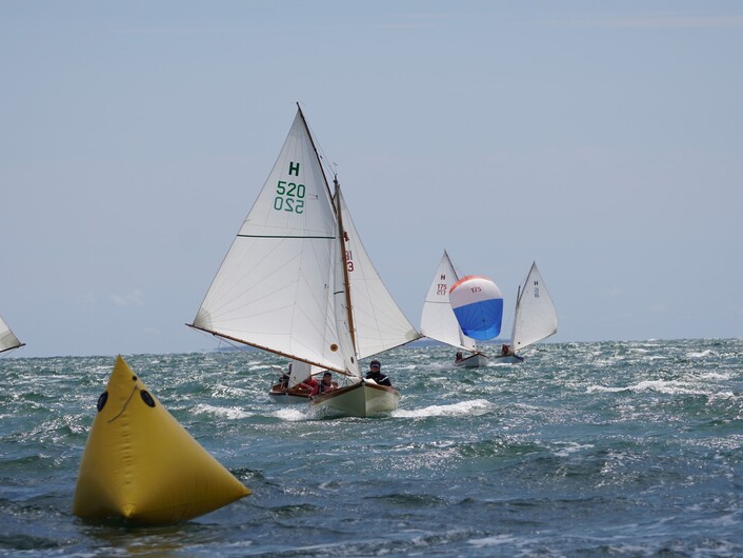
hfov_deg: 8.1
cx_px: 347
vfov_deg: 6.1
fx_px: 5260
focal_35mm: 245
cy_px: 278
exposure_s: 1/1250
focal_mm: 150
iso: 100
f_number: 5.6
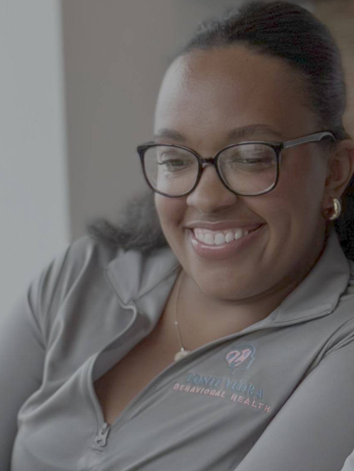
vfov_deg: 16.1
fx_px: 1664
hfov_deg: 12.1
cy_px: 156
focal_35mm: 122
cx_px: 266
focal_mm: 6.76
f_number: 1.78
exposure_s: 1/120
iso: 100
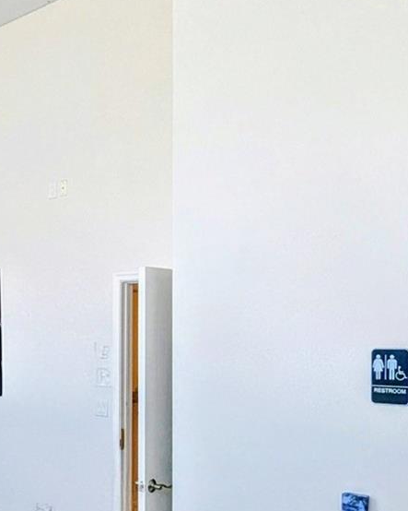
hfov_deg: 32.6
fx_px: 679
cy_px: 355
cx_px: 87
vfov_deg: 40.5
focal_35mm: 45
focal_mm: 2.35
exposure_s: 1/172
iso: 348
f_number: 2.2
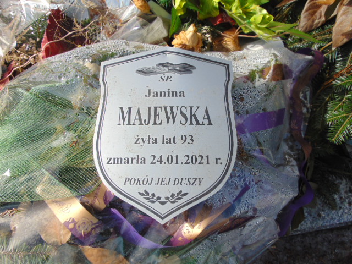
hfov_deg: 69.4
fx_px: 254
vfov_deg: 54.9
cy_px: 132
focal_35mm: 25
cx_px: 176
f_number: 7.7
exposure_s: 1/200
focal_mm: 4.5
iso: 80
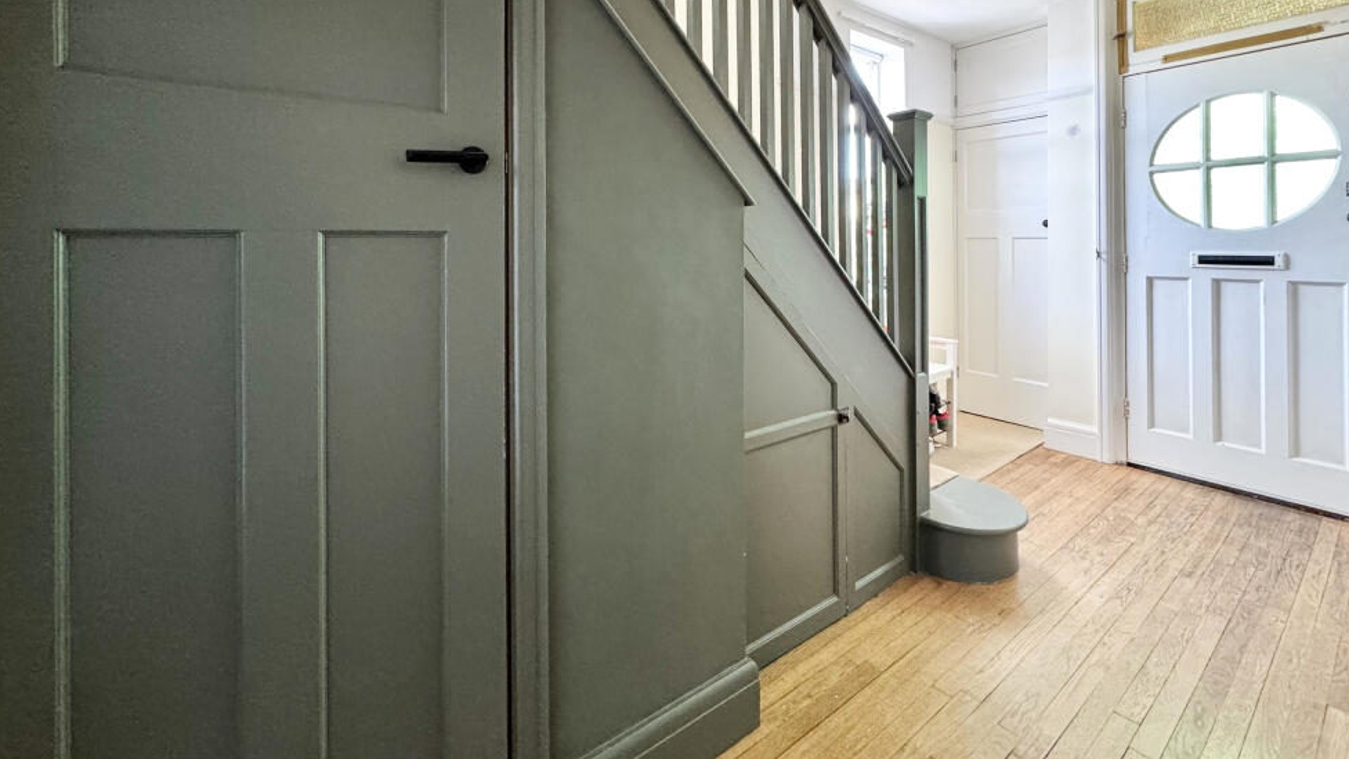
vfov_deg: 65.2
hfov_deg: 99.3
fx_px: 572
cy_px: 250
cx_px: 694
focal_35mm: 16
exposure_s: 1/60
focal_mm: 2.22
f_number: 2.2
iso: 640
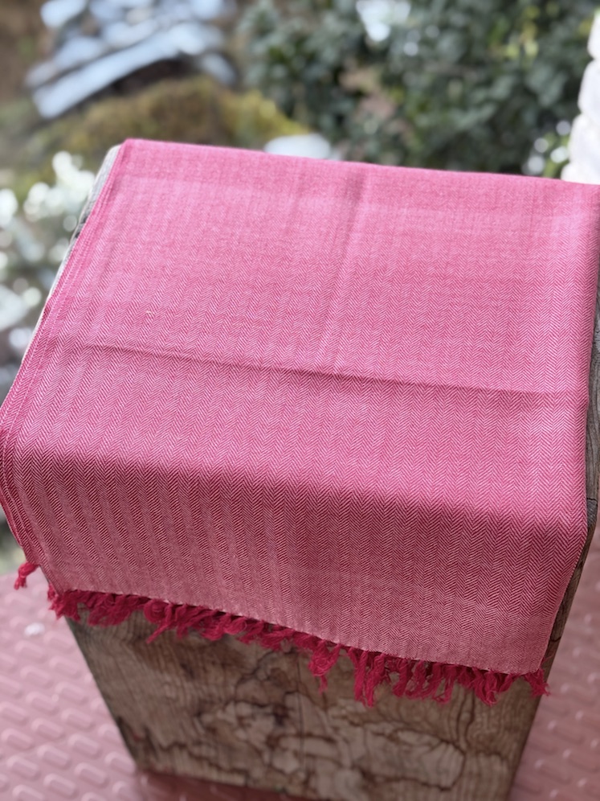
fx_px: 1109
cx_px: 300
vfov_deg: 39.7
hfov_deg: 30.3
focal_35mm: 48
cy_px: 400
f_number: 1.78
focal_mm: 6.76
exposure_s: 1/106
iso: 100
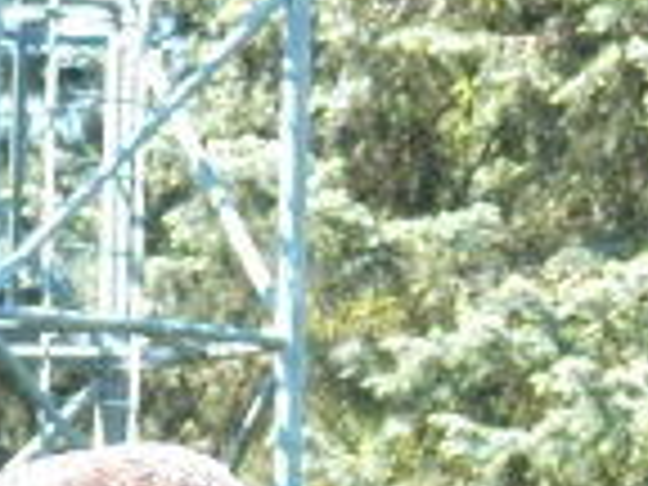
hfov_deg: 3.2
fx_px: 11719
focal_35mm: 626
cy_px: 846
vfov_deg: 2.4
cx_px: 216
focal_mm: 35
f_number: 5.6
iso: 400
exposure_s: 1/200
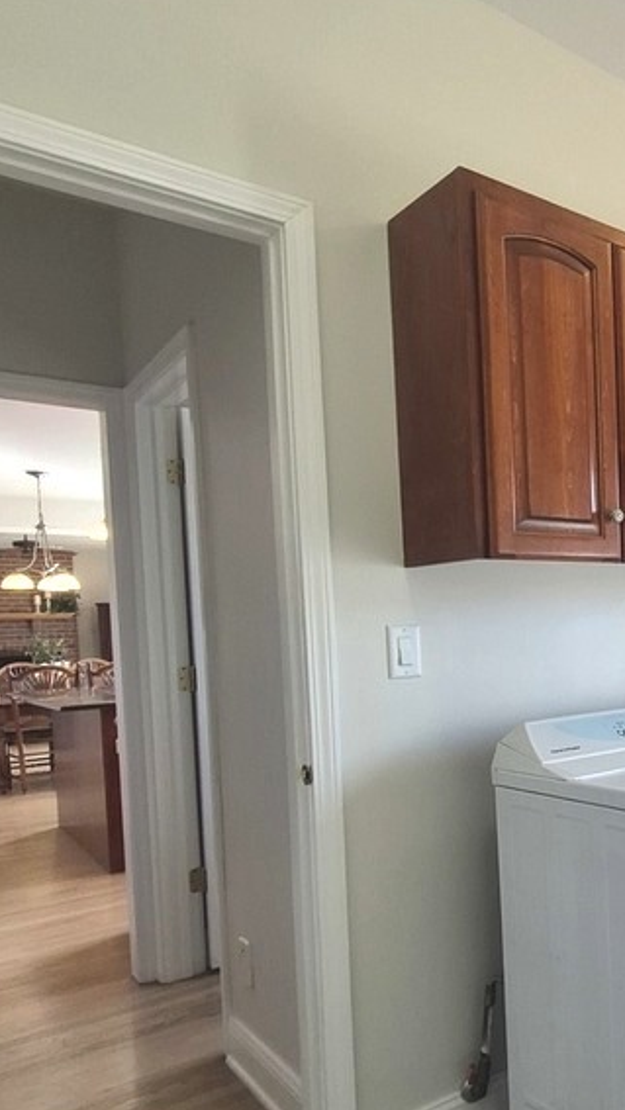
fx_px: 795
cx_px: 713
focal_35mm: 27
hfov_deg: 35.6
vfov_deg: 69.3
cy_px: 654
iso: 80
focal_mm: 1.74
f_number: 2.2
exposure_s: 1/120
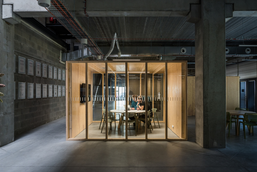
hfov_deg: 73.7
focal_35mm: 24
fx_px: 171
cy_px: 86
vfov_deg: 53.2
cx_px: 128
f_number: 7.1
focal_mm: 24
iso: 400
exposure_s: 1/60
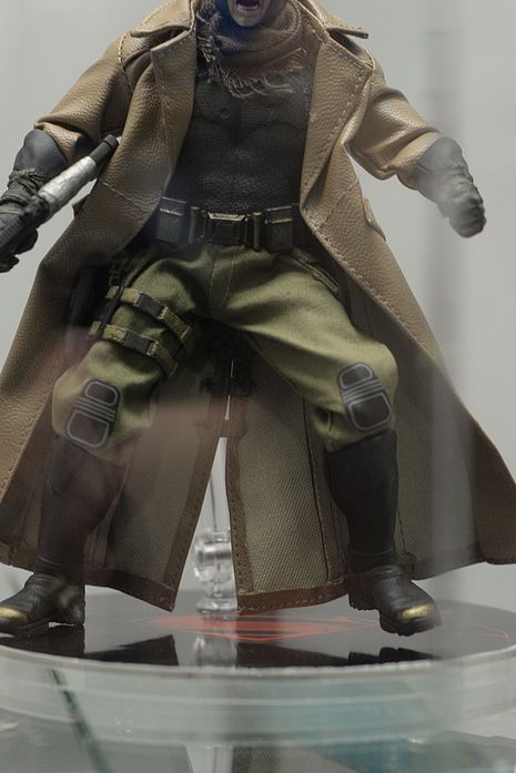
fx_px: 1848
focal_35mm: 86
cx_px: 240
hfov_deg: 15.9
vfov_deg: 23.6
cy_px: 268
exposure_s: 1/125
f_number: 4
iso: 1600
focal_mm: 50
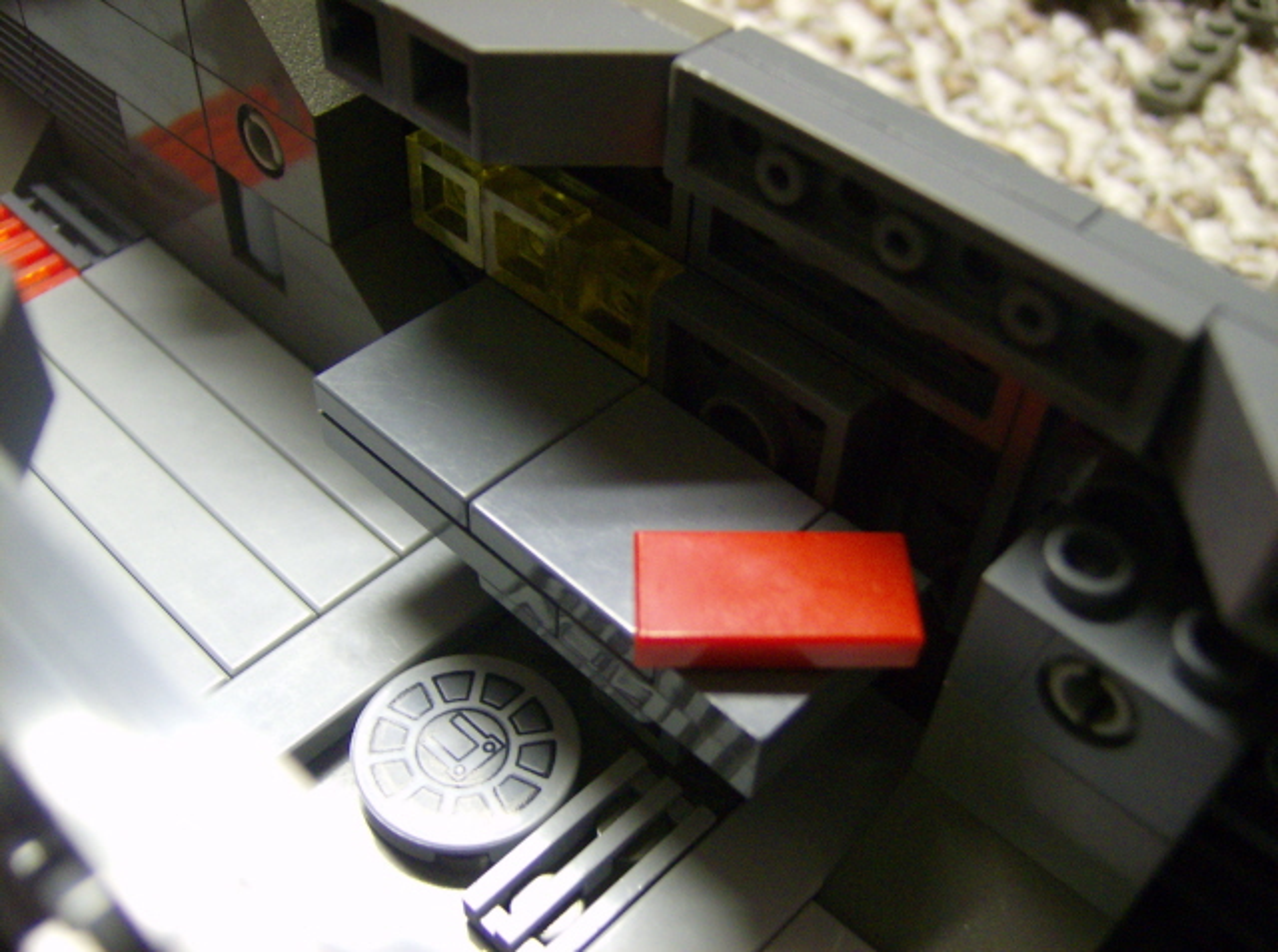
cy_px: 476
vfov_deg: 39.5
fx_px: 1326
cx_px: 639
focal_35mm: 36
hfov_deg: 51.5
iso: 200
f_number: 2.8
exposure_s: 1/5.49
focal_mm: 6
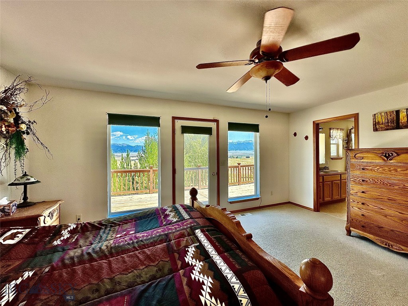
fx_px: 165
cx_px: 204
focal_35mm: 14
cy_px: 153
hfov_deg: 102.1
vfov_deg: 85.7
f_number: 2.2
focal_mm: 2.22
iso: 40
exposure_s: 1/250
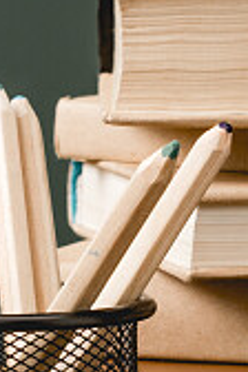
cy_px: -450
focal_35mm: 912
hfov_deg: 1.5
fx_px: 9423
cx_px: 155
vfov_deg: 2.3
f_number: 7.1
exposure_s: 1/200
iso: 100
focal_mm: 120
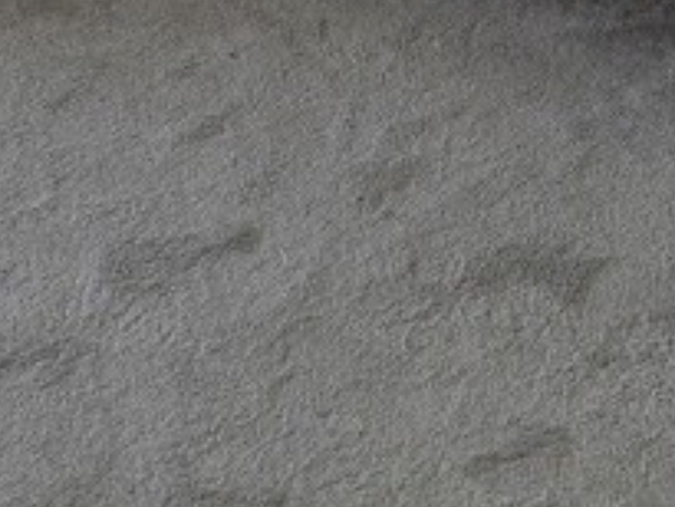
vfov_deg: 10.9
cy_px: -724
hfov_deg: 16.9
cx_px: 583
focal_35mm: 115
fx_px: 2244
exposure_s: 1/60
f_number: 1.7
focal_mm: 6.3
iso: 125
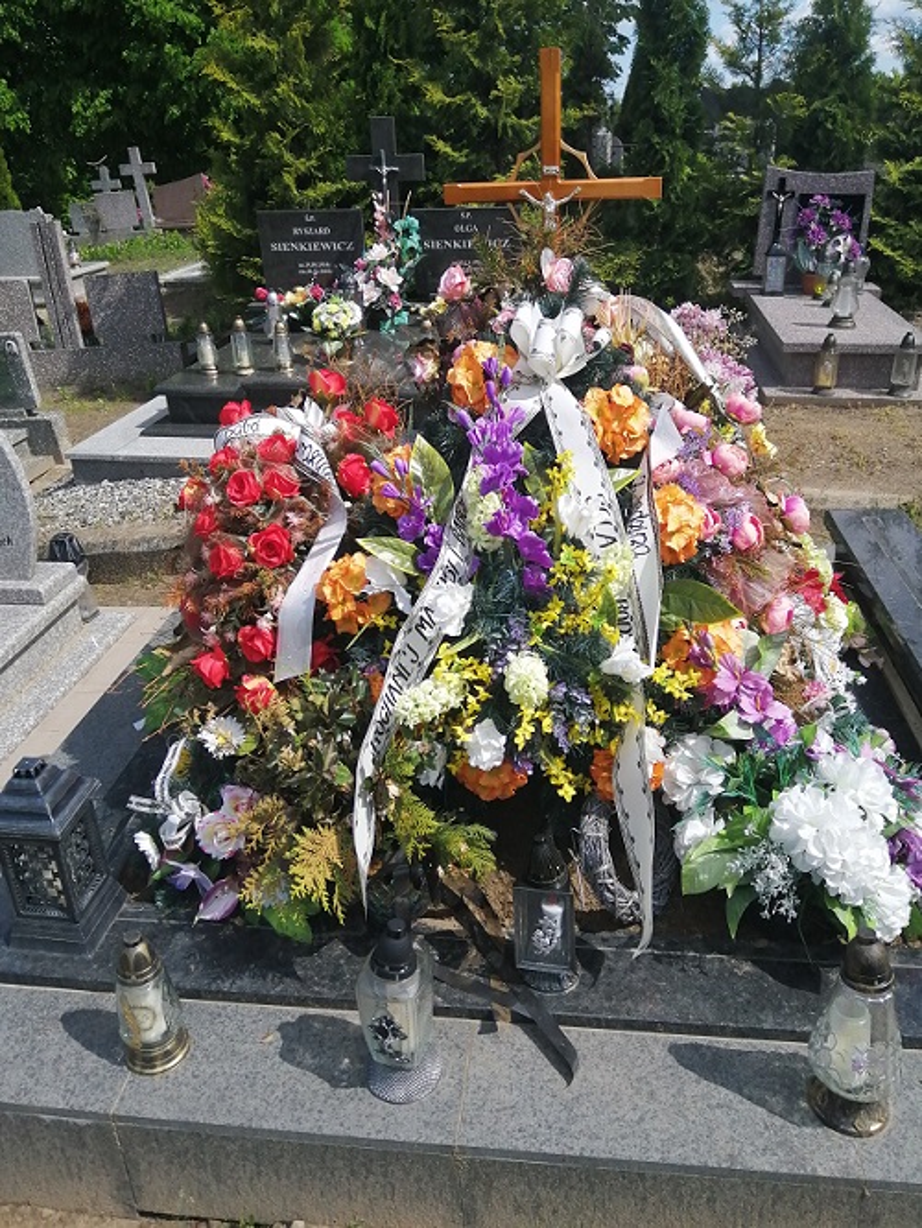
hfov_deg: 53.1
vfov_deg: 67.3
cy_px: 614
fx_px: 923
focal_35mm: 26
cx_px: 461
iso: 50
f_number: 1.8
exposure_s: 1/1923
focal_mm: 3.6
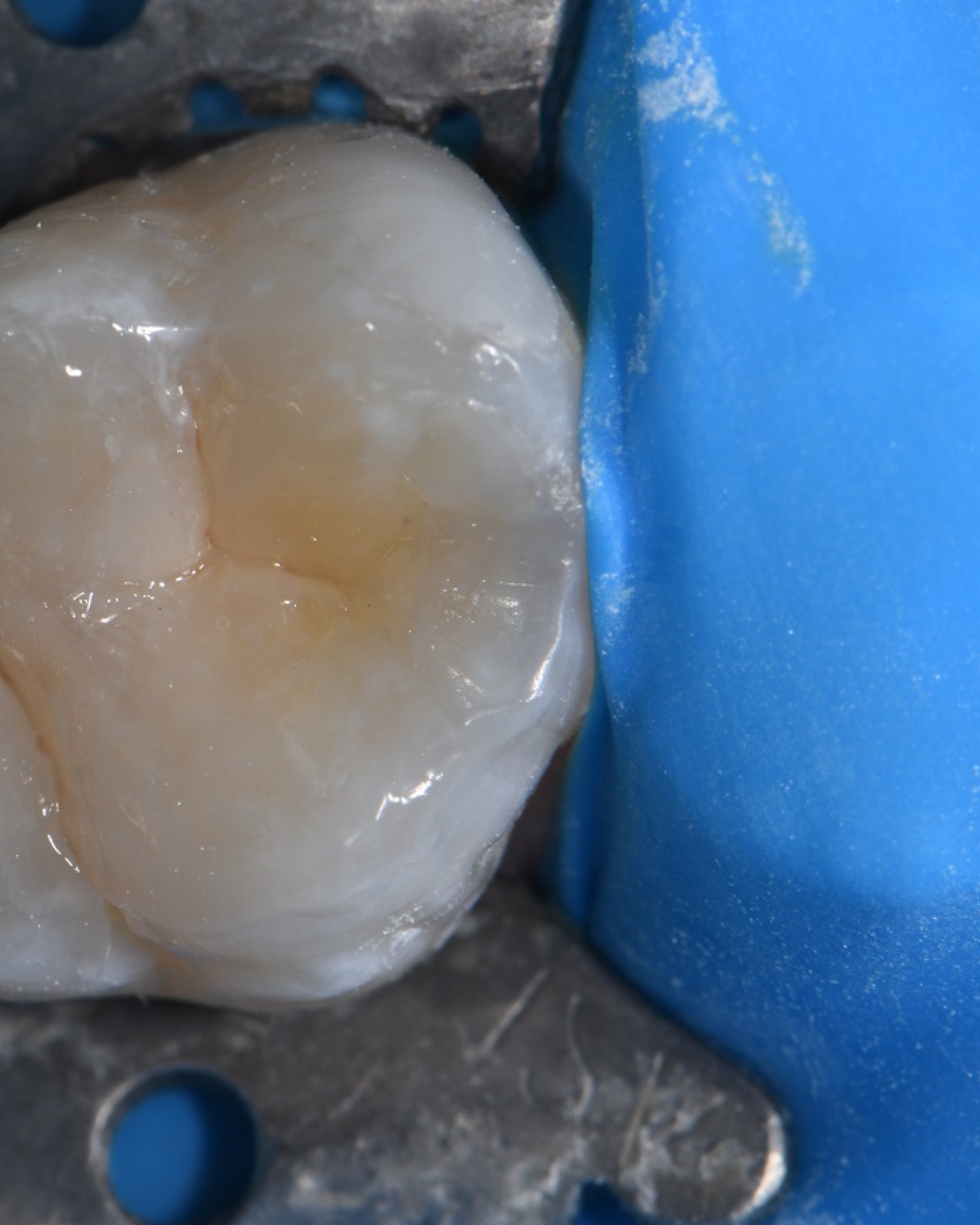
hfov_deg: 7.0
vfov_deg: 8.7
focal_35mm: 222
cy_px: 612
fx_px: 8046
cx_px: 202
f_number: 32
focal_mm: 105
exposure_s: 1/160
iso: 200
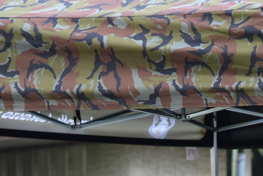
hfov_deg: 5.3
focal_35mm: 385
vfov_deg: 3.6
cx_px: 360
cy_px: 269
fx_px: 2814
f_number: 5.6
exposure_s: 1/125
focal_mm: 120
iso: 400
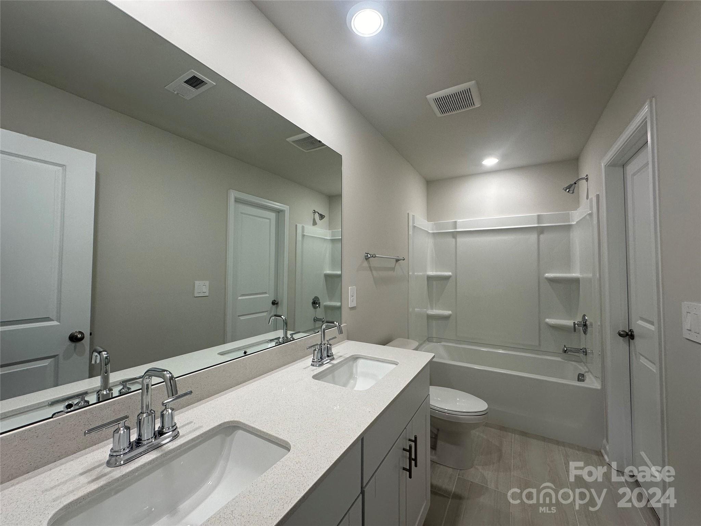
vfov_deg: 85.7
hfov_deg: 102.1
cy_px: 263
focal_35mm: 14
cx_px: 350
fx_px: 284
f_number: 2.2
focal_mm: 2.22
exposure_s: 1/120
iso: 100
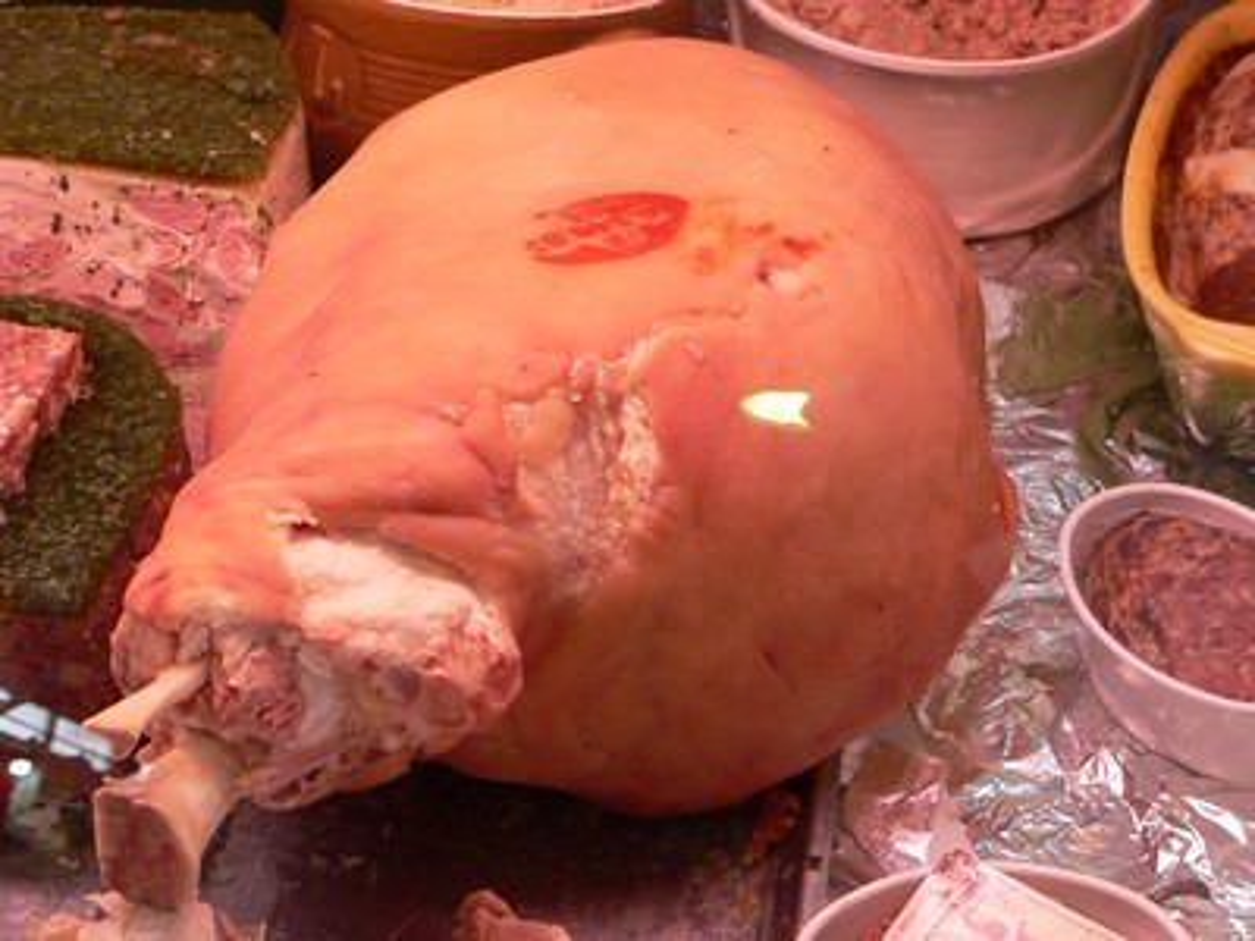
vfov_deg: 28.0
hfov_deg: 36.8
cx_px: 628
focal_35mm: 52
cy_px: 470
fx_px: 1885
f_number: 2.8
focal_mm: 8.7
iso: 200
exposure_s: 1/50
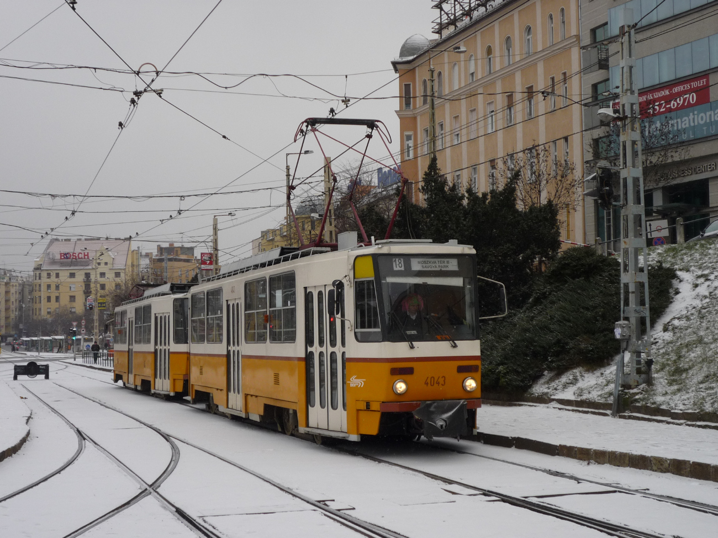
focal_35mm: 55
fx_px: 1141
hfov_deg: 34.9
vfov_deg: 26.6
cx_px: 359
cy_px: 269
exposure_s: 1/200
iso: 100
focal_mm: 8.8
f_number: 4.9
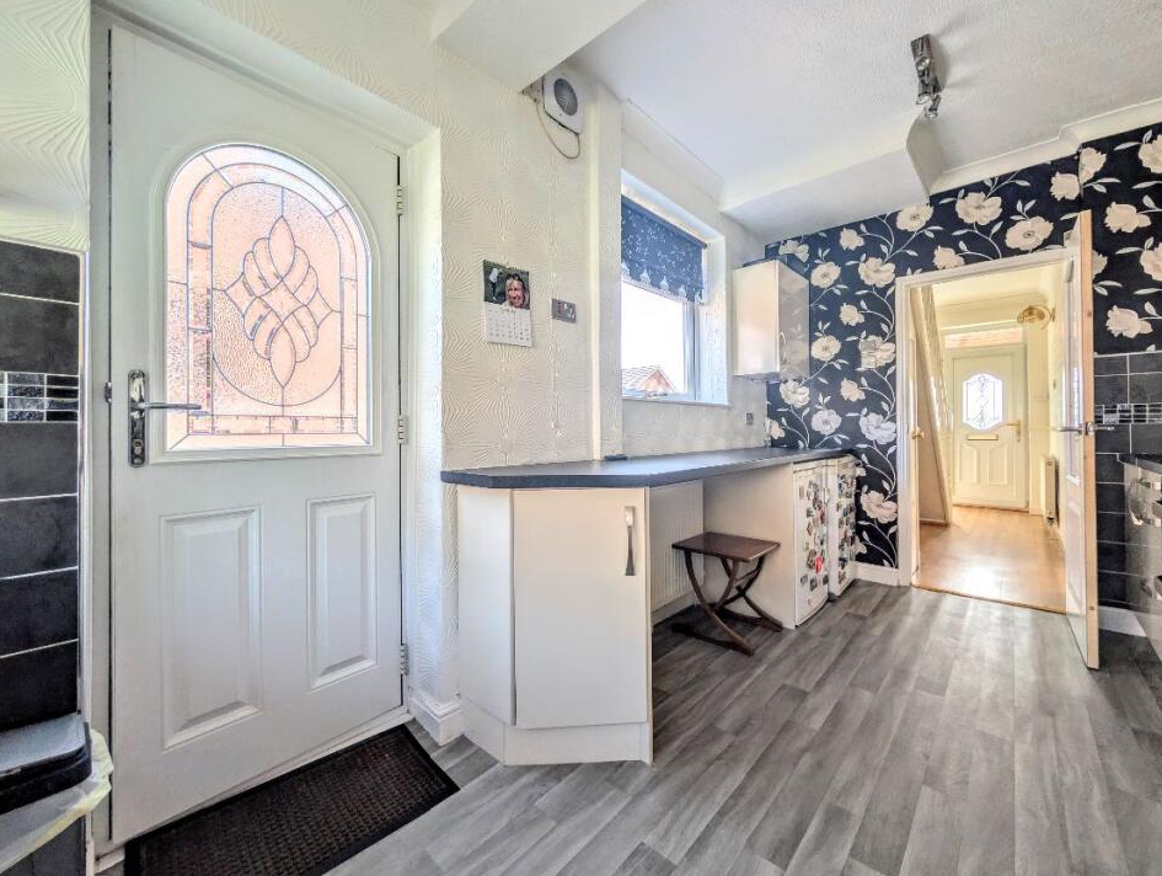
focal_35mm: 13
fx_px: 437
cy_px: 421
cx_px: 587
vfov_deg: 90.0
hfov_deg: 106.1
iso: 50
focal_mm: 2.02
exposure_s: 1/287
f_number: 1.7
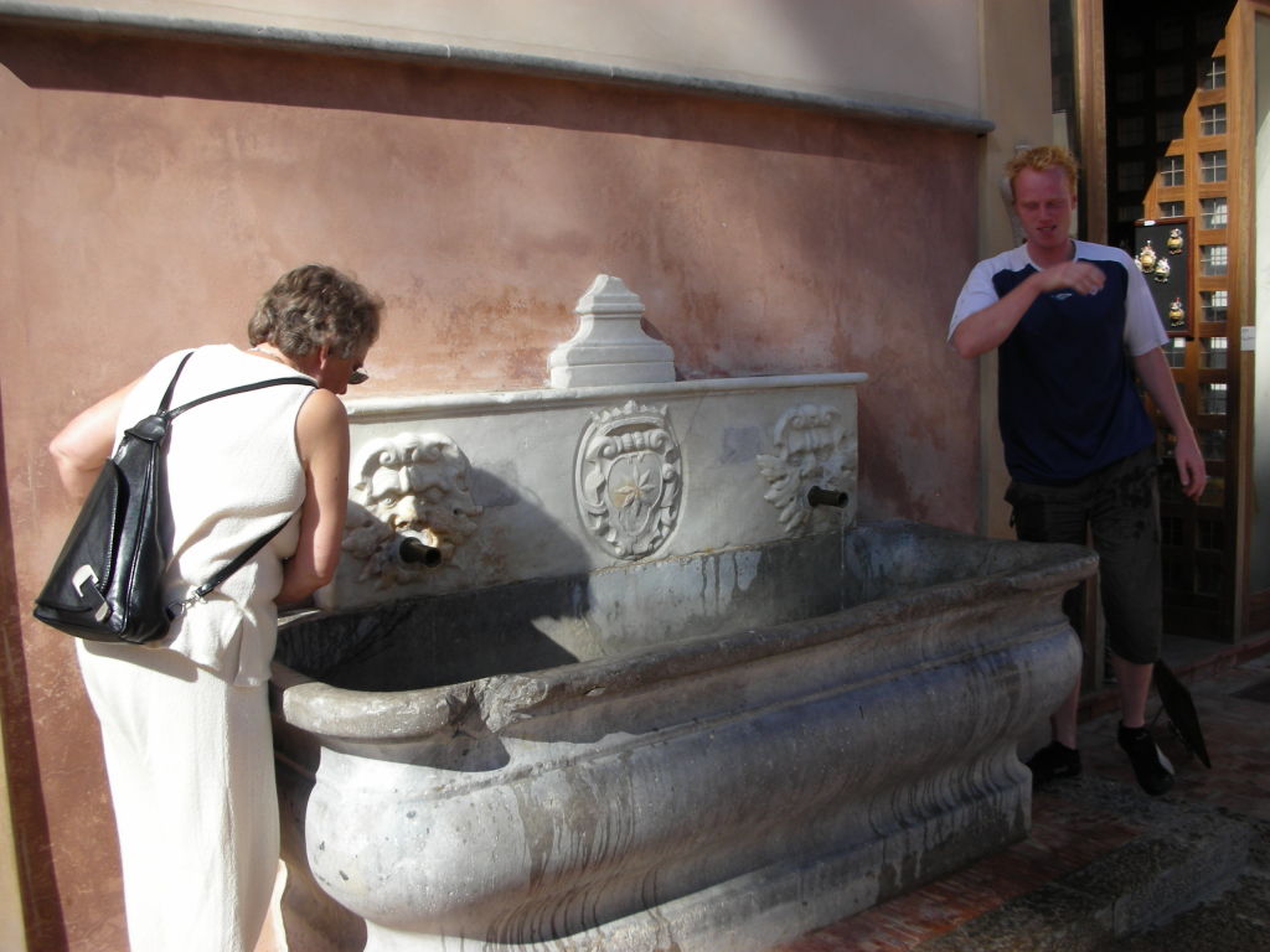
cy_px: 476
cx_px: 635
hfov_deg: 52.6
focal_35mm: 35
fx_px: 1284
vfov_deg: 40.7
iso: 50
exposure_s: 1/78.1
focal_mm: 5.8
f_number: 8.5
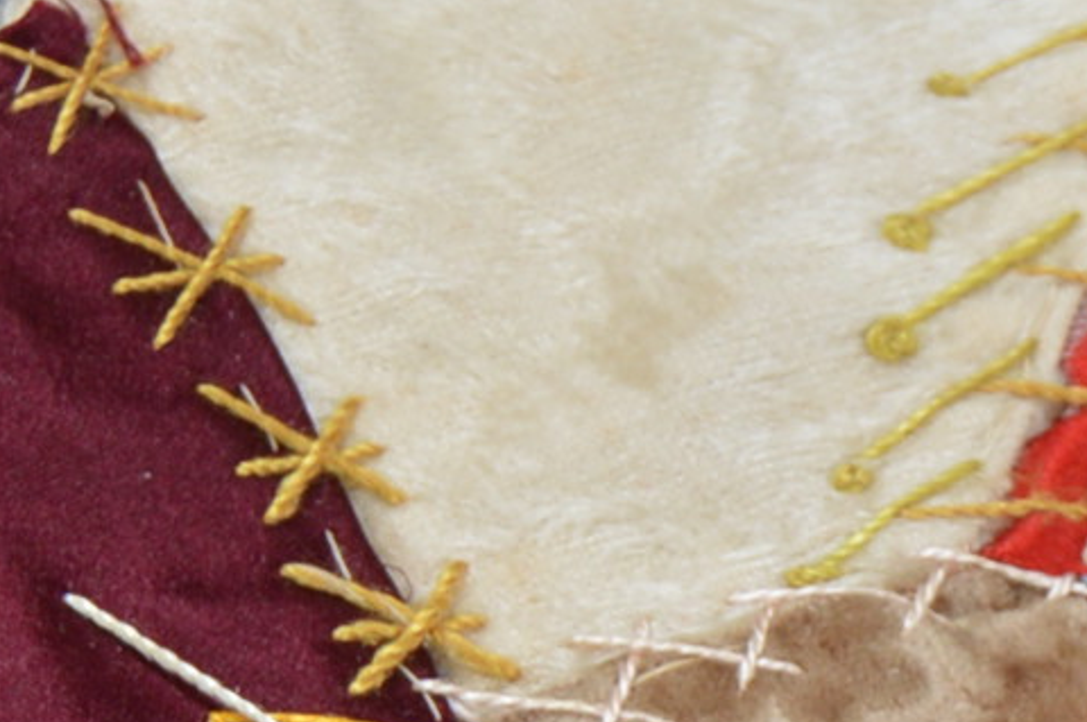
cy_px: 1641
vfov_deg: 5.1
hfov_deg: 7.8
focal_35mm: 263
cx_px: 1334
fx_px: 7933
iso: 200
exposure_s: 1/125
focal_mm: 28
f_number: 5
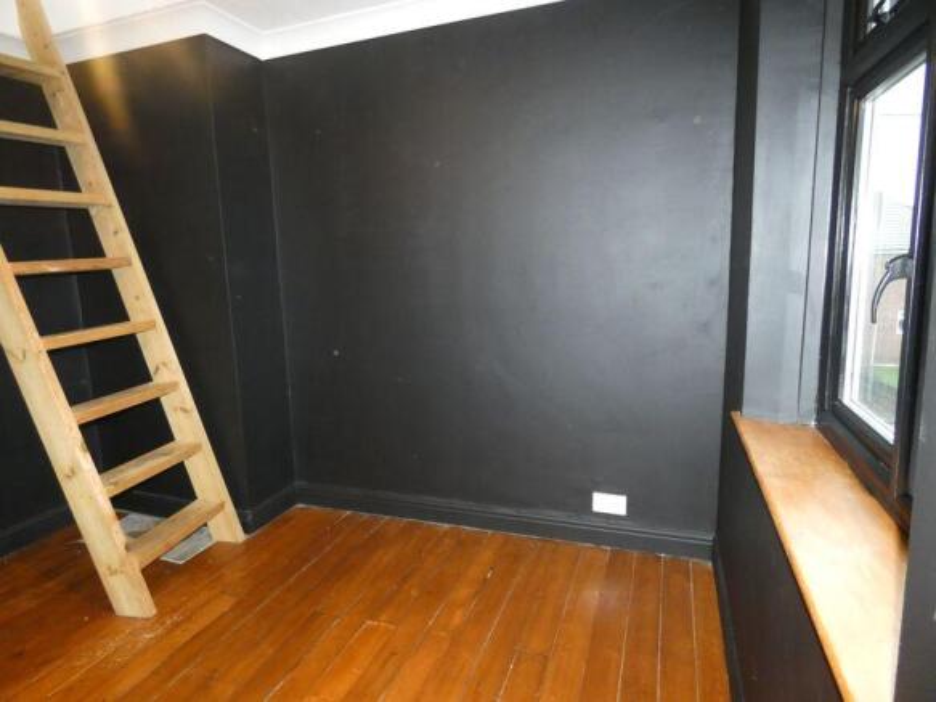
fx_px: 541
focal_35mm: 20
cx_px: 468
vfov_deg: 66.0
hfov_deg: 81.8
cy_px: 351
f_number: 2.8
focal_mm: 3.6
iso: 800
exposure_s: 1/60
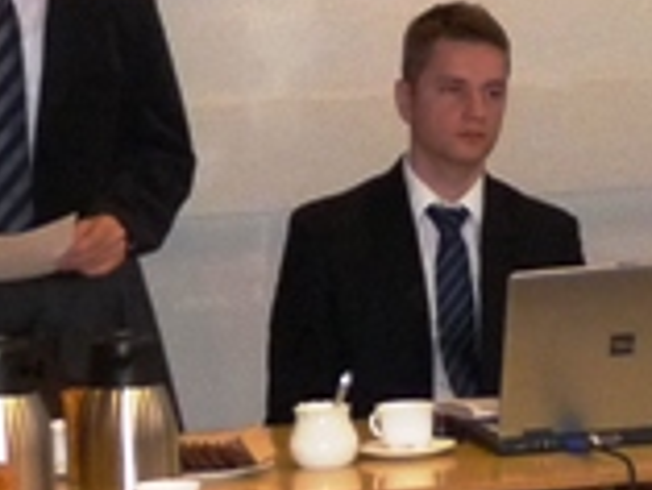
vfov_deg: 6.2
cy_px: -183
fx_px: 4449
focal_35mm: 236
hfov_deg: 8.4
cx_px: 428
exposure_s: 1/60
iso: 320
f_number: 3
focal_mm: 7.3
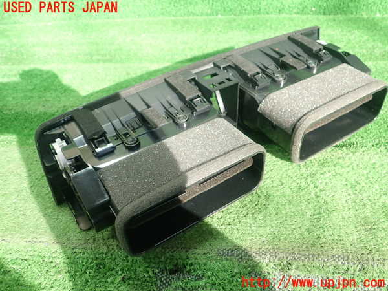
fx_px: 336
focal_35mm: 30
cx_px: 194
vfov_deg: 46.8
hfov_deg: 60.0
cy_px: 146
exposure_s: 1/125
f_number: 2.3
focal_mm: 5.5
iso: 250
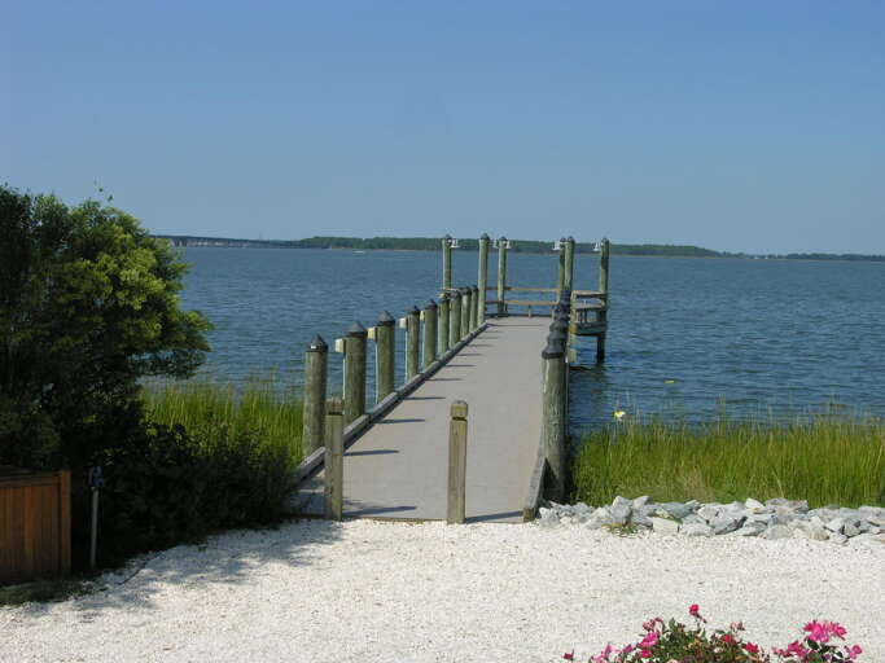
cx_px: 442
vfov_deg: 28.0
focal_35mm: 52
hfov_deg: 36.8
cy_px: 332
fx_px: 1329
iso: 50
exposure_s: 1/253
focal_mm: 13.2
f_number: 7.3
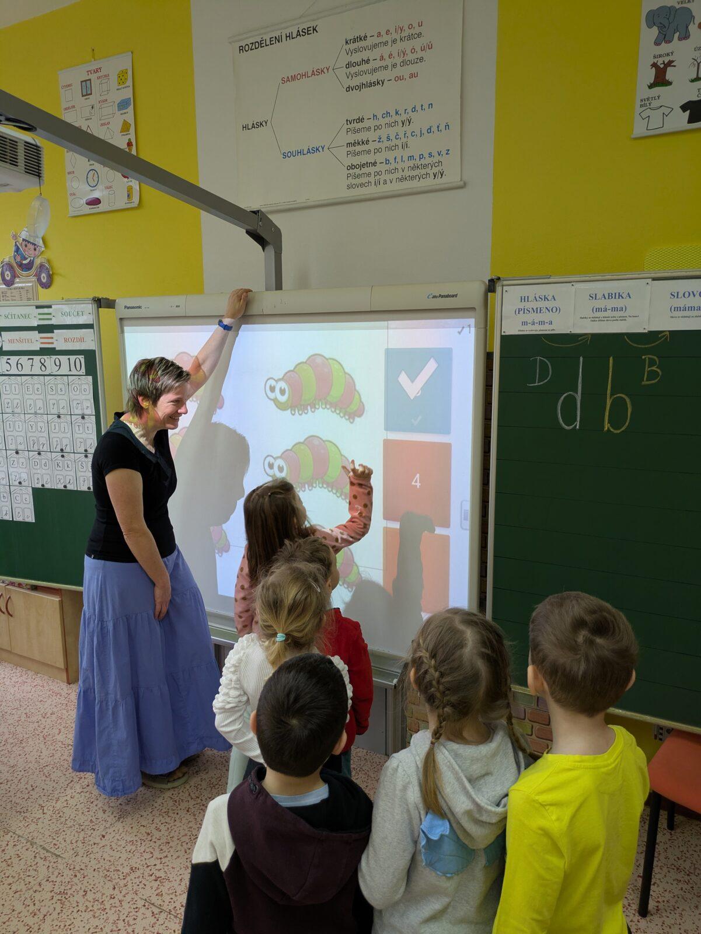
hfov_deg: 54.9
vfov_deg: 69.4
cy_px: 467
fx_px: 675
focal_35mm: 25
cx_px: 350
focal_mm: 5.43
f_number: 1.89
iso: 165
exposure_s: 1/100
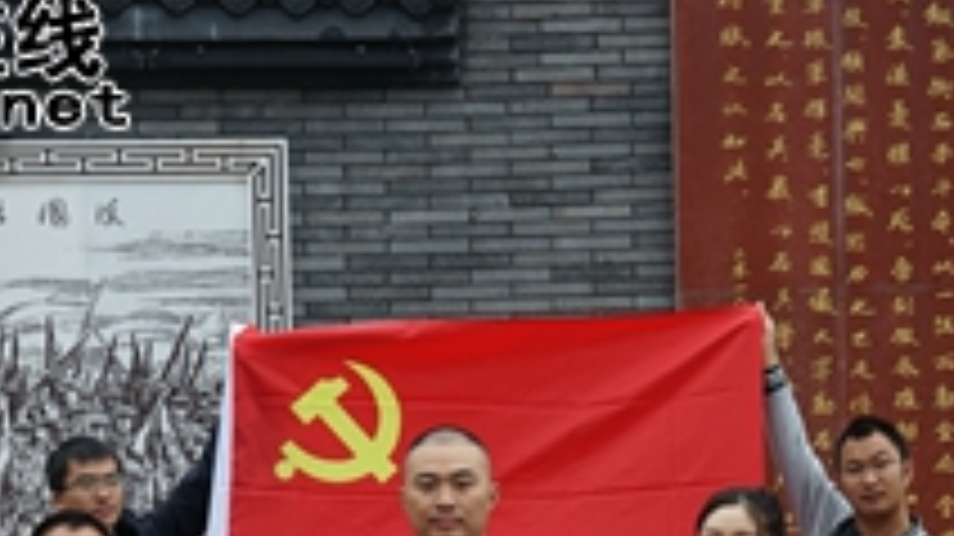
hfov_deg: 23.9
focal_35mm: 89
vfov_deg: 13.4
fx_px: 2250
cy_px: 556
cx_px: 428
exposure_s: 1/100
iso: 400
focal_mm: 36
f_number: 5
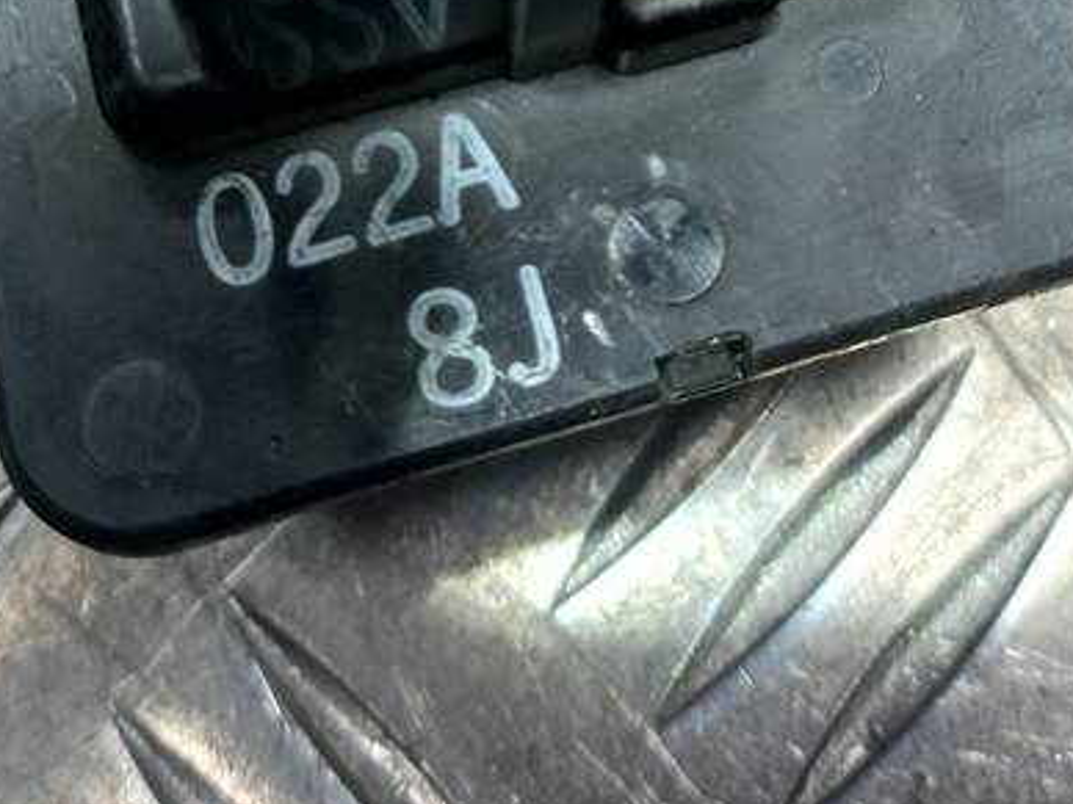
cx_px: 514
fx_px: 2046
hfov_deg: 29.4
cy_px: -240
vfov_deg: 20.4
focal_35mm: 66
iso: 40
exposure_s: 1/50
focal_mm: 4.6
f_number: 1.8
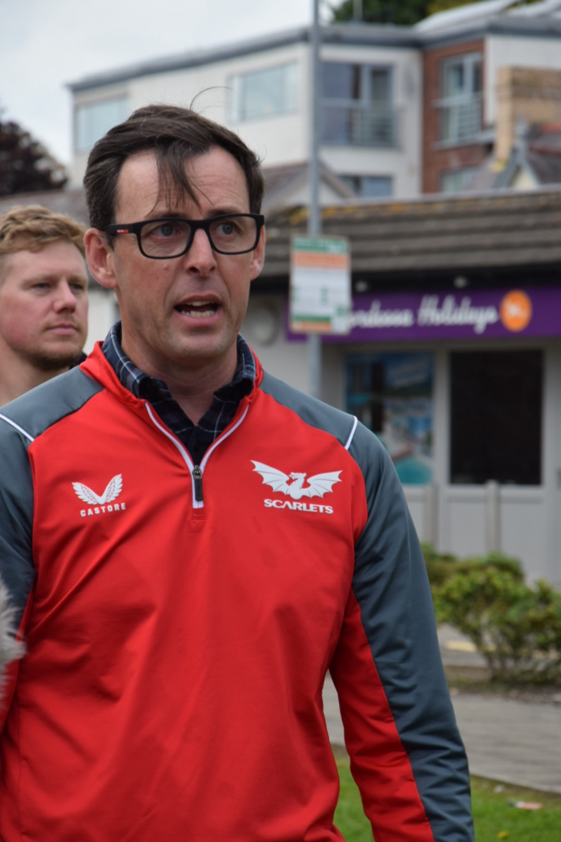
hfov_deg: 8.7
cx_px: 280
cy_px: 421
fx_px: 3681
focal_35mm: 158
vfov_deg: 13.0
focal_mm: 105
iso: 200
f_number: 8
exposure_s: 1/250
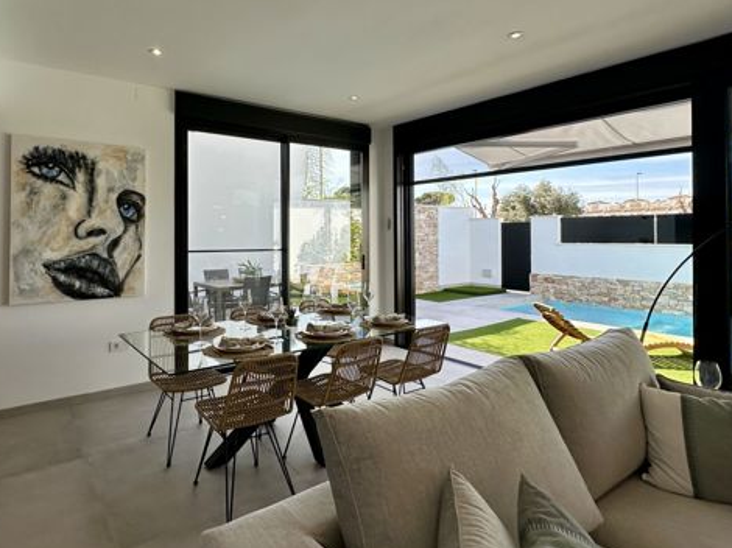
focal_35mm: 21
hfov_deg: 78.3
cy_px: 232
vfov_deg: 63.1
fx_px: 444
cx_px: 301
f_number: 2.2
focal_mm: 2.22
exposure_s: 1/515
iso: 40
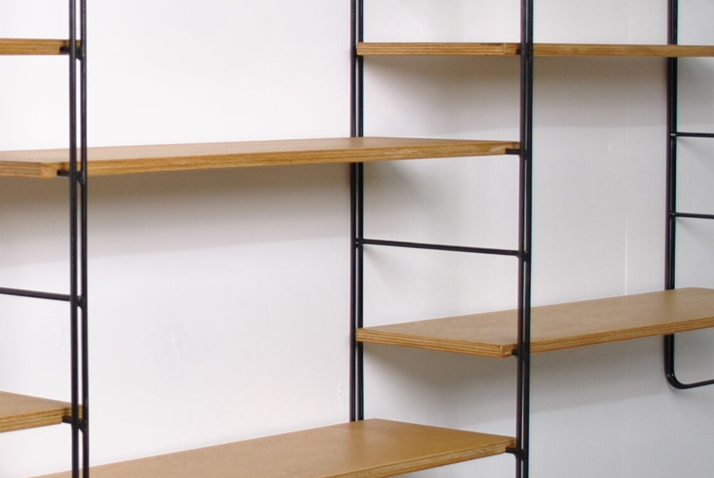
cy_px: 149
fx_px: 2244
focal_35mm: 113
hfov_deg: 17.5
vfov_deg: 12.1
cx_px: -73
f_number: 4
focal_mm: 22
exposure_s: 1/30
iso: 200
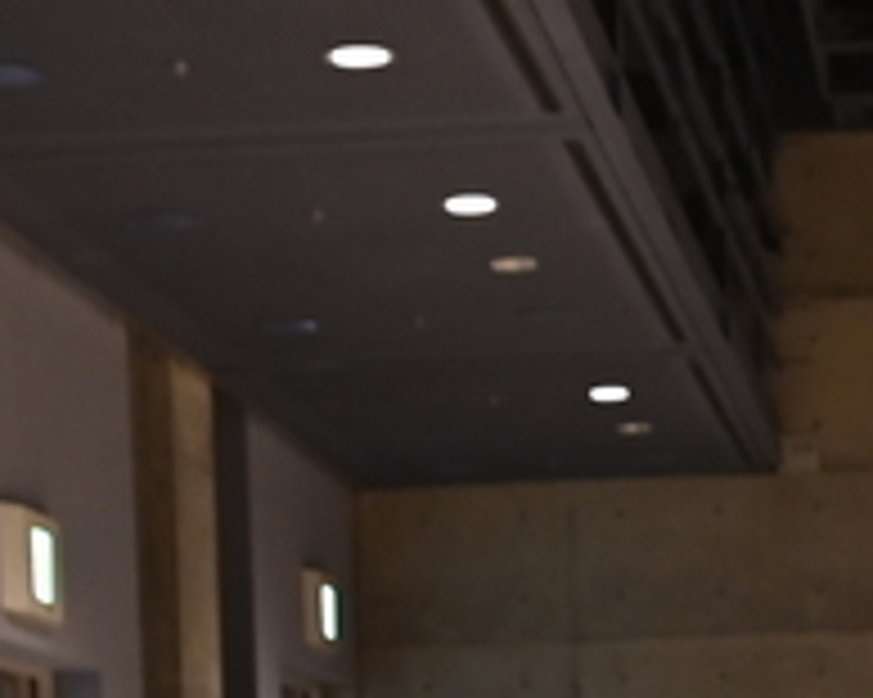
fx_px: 3745
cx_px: 891
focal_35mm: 145
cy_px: 1414
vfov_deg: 9.9
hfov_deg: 13.1
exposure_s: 1/50
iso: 400
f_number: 2.8
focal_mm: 17
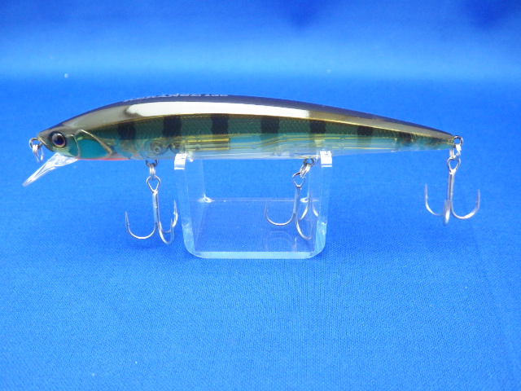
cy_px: 196
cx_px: 260
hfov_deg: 58.4
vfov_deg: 45.4
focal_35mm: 31
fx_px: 467
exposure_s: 1/45
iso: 500
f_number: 2.3
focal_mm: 5.5
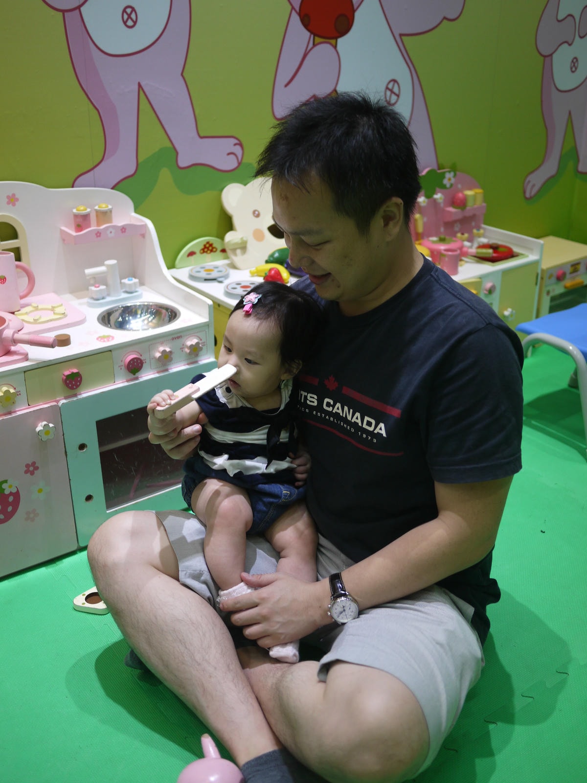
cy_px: 392
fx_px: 904
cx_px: 294
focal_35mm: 40
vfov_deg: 46.8
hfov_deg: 36.0
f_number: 1.7
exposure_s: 1/80
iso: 160
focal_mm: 20
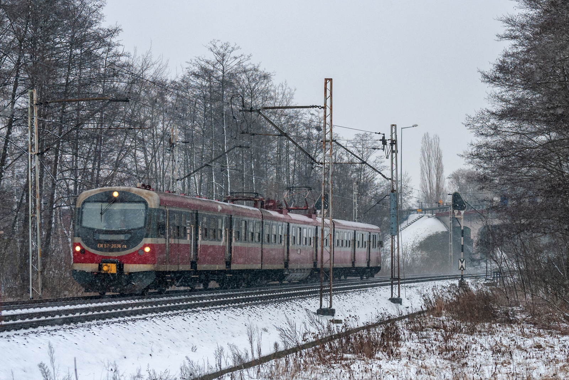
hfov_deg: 21.9
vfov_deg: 14.7
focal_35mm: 93
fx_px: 1470
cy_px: 190
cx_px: 284
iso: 200
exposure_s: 1/400
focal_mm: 62
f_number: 7.1
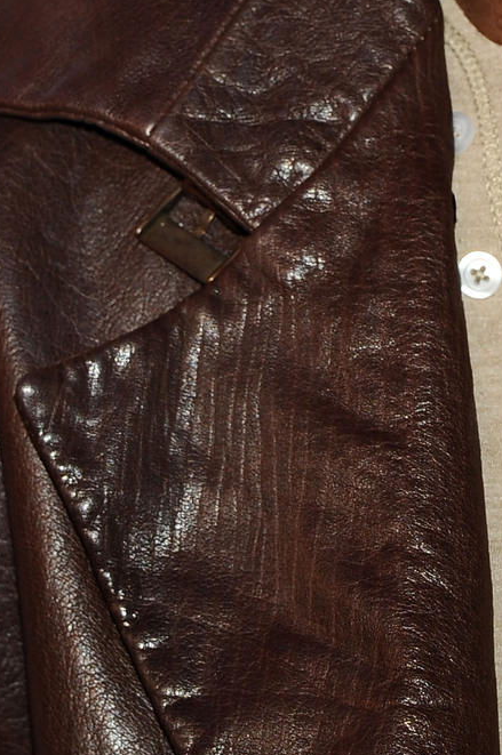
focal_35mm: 620
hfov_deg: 2.2
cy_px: -234
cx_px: 637
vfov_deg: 3.3
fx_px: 13001
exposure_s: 1/250
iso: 400
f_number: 5.6
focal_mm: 200
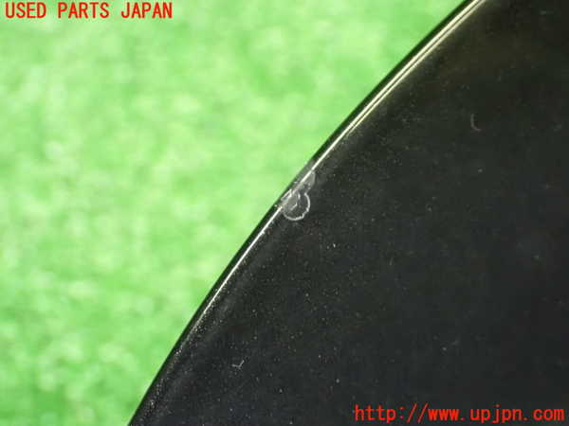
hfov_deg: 27.4
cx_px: 284
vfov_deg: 20.7
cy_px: 213
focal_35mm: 71
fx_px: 1167
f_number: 3.9
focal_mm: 12.73
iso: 1600
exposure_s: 1/50
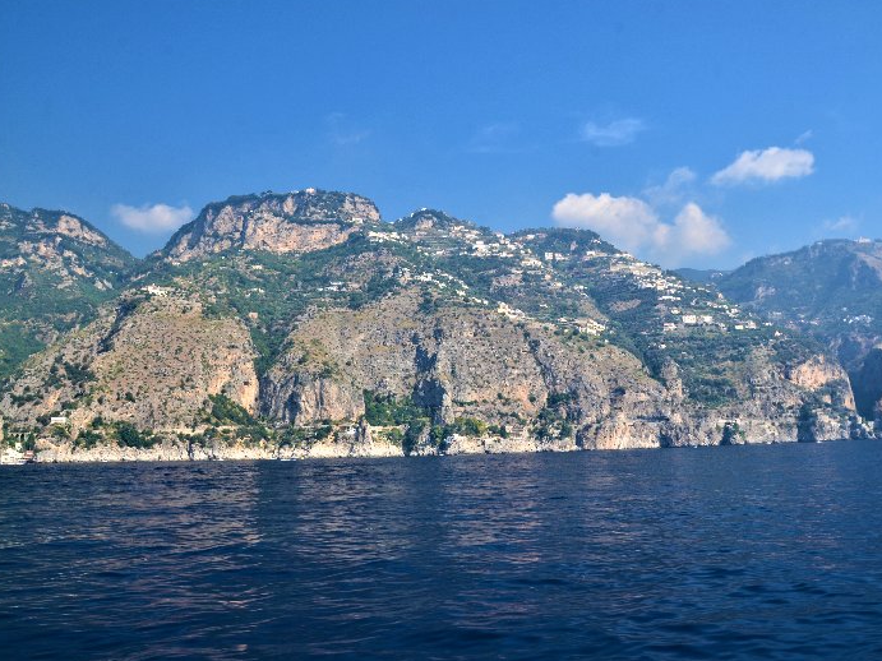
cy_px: 329
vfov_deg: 46.8
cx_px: 498
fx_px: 764
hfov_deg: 59.8
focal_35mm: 30
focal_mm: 18
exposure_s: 1/100
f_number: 11
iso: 200
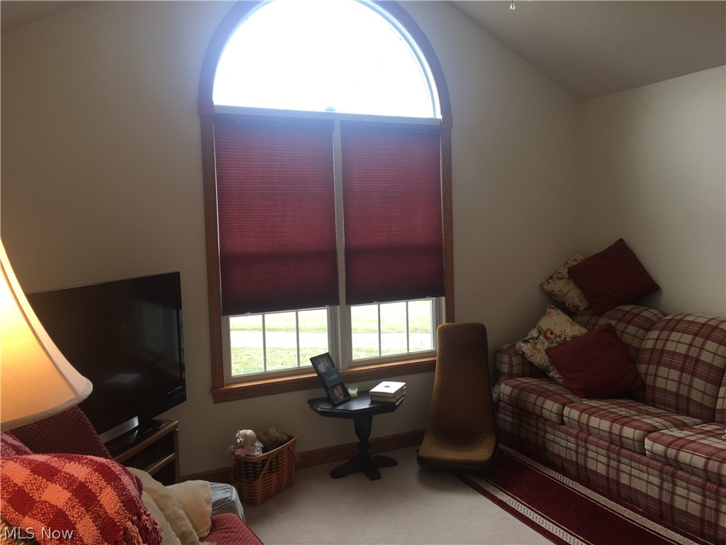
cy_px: 272
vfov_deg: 48.2
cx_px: 363
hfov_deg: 61.7
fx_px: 608
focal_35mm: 29
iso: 32
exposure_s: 1/40
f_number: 2.2
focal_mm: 4.15
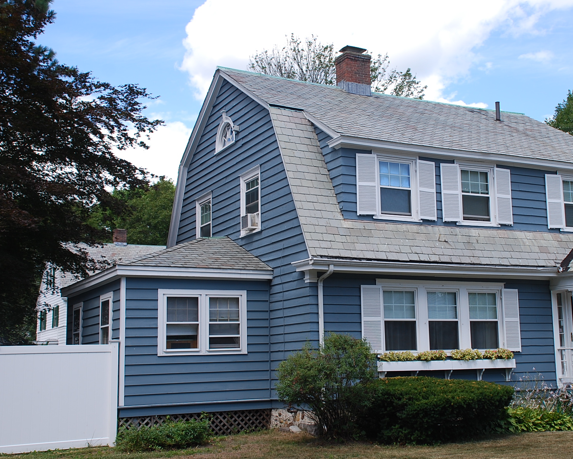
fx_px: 814
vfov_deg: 31.4
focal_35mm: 48
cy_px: 249
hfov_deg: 38.6
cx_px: 354
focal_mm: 26
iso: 100
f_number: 6.3
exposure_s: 1/160
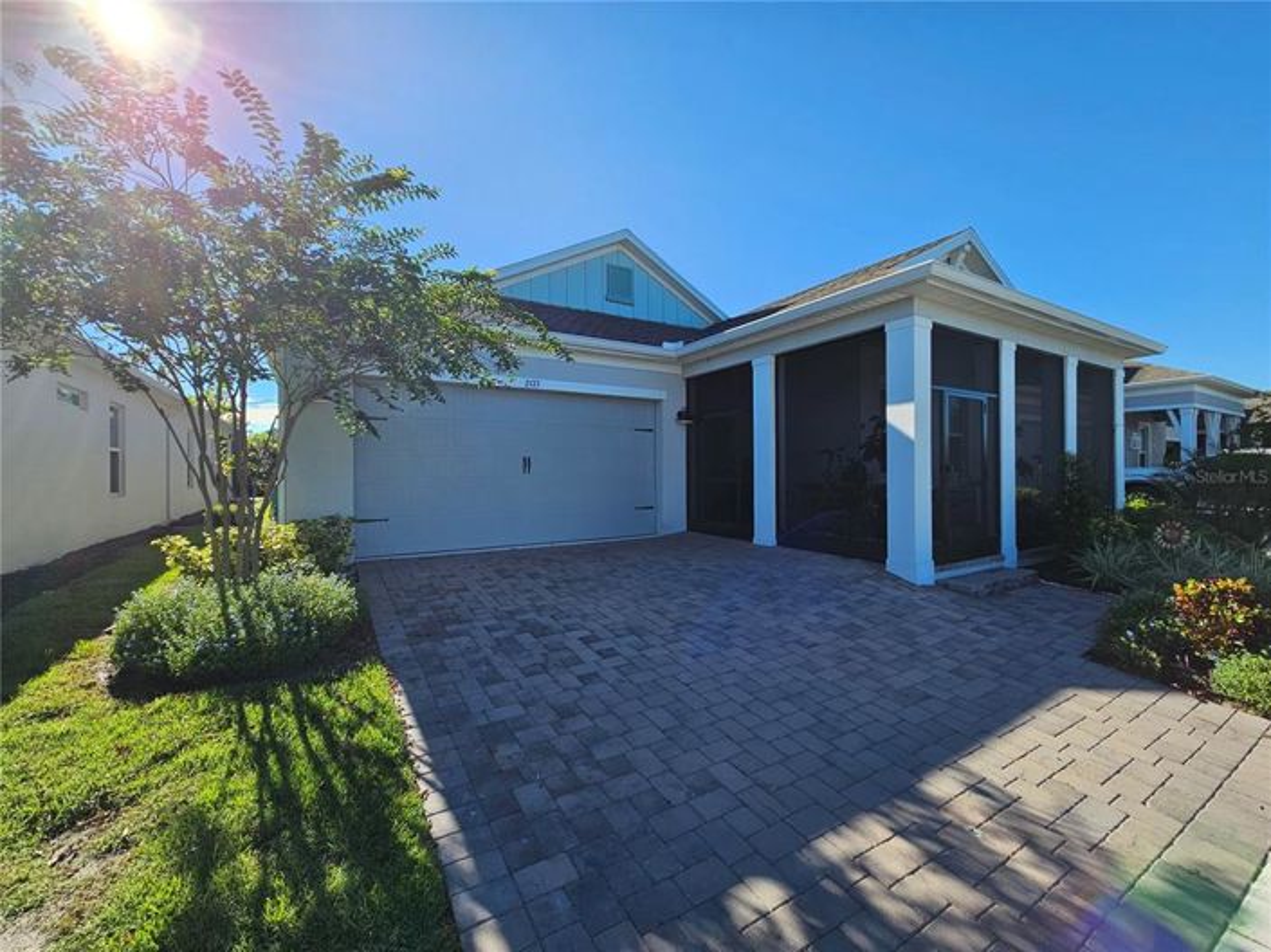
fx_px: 477
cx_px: 636
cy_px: 476
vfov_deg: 89.9
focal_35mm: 13
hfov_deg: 106.2
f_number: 2.2
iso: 50
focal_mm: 2.2
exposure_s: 1/1414
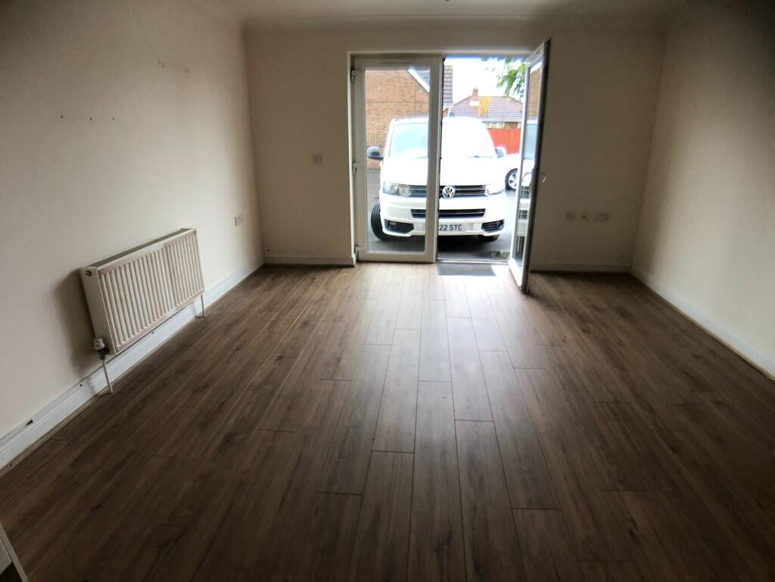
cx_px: 388
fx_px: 627
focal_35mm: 28
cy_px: 291
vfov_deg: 49.7
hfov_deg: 63.4
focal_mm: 4
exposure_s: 1/30
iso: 32
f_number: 1.8
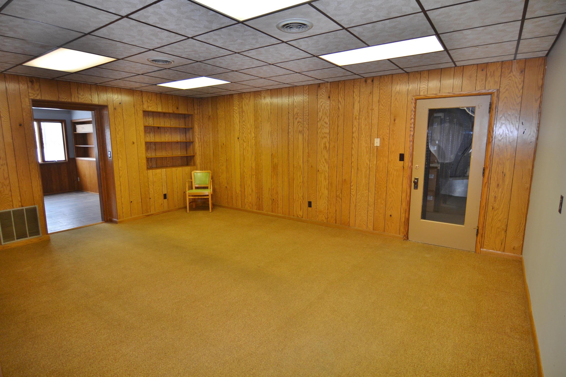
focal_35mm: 18
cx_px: 283
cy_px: 188
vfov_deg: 67.4
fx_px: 283
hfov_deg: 90.0
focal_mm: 12
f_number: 4
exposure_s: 1/60
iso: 400
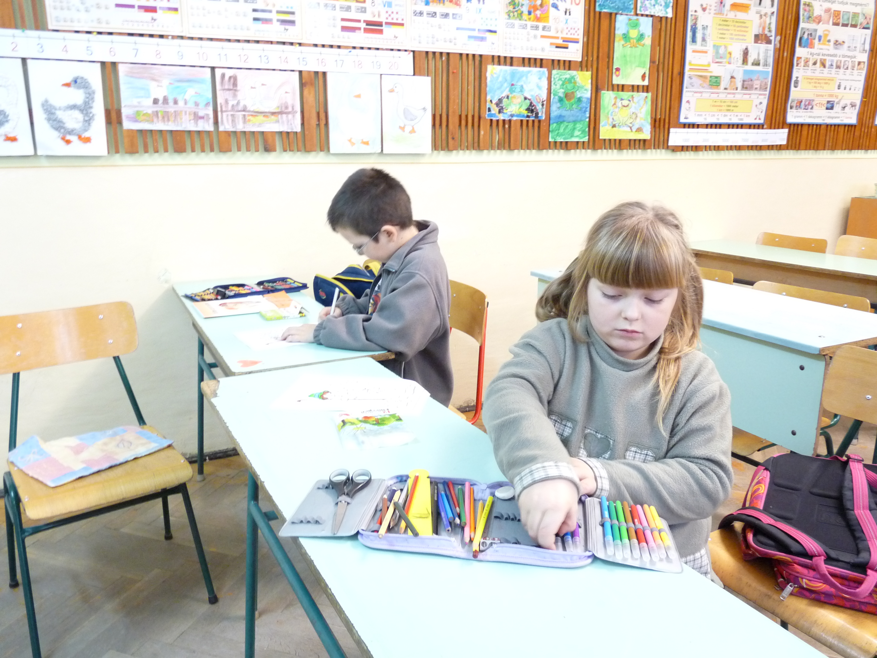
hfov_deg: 65.3
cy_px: 329
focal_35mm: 27
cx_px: 438
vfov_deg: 51.4
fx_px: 684
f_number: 2.8
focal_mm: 4.8
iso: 400
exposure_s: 1/10
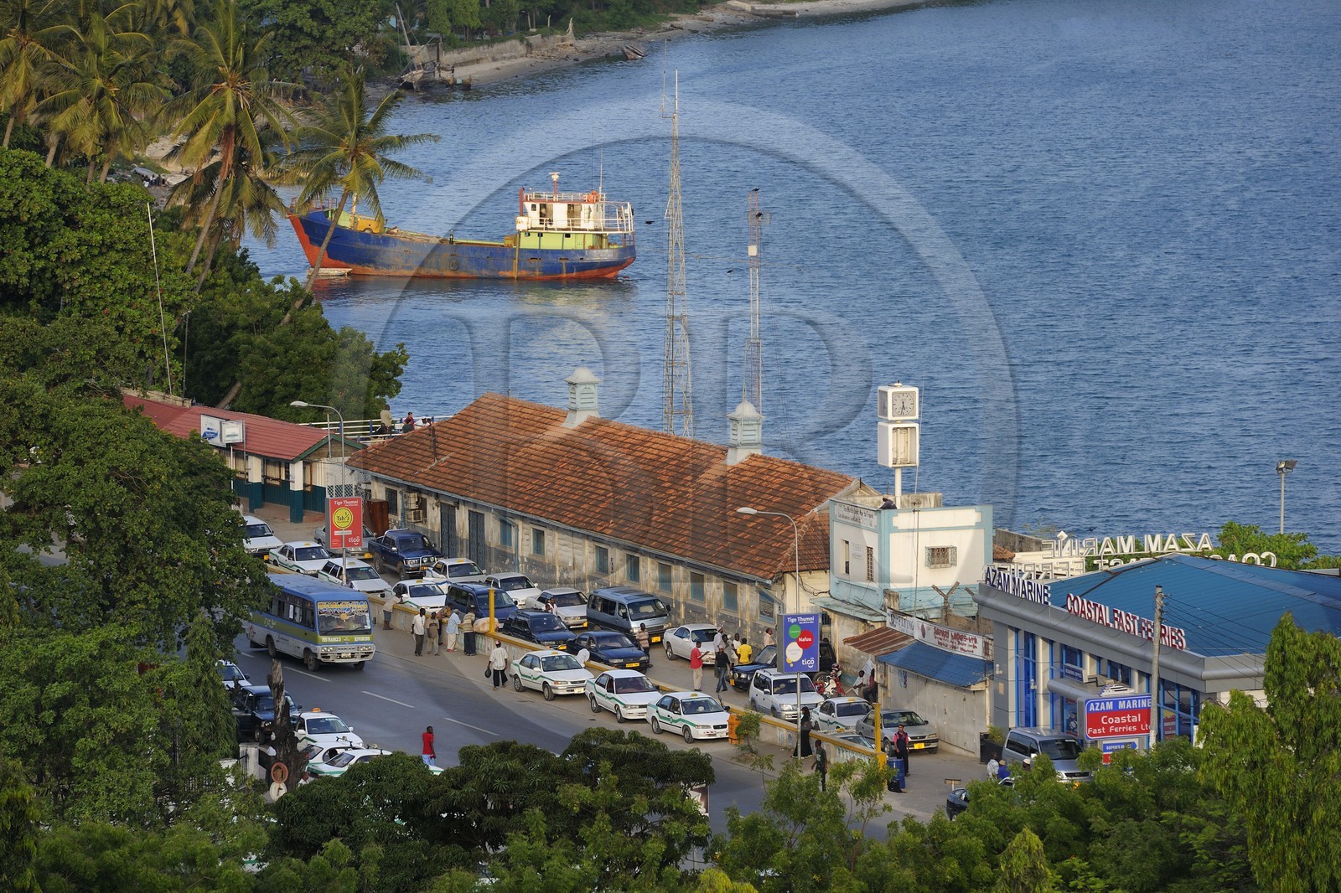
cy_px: 446
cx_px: 670
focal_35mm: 200
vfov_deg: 6.9
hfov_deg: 10.3
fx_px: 7448
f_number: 5
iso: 250
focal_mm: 200
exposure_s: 1/320
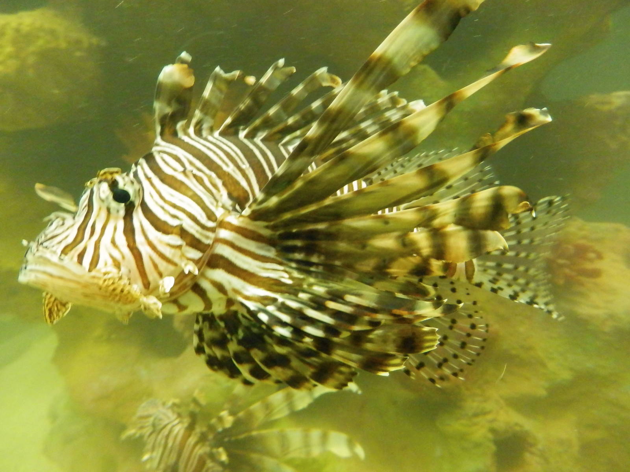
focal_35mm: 25
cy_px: 236
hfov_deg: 69.4
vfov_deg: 54.9
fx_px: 455
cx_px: 315
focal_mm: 4.5
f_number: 3
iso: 800
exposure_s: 1/40
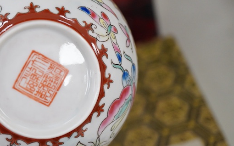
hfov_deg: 25.0
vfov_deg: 16.1
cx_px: 35
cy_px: 68
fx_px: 516
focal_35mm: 81
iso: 800
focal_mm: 30
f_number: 3.5
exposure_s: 1/125
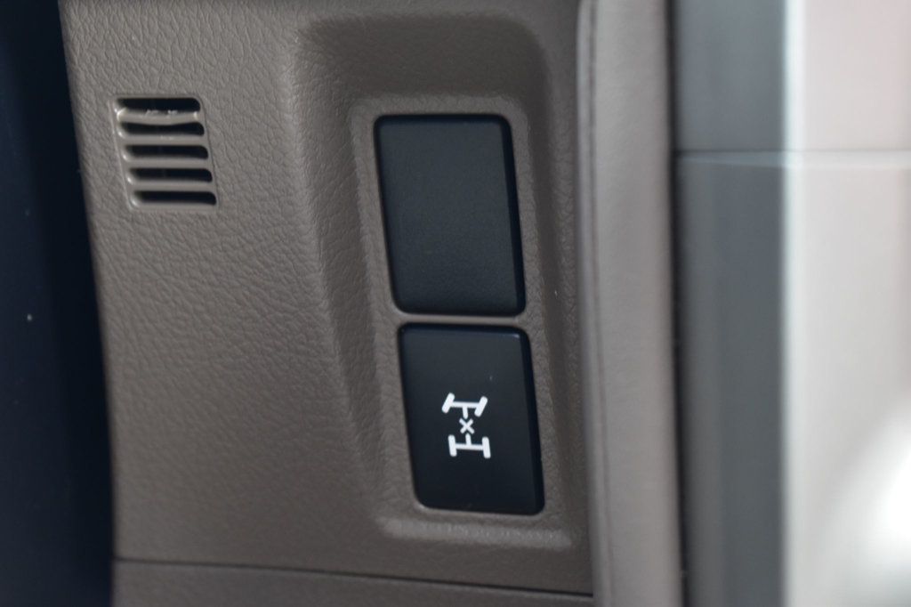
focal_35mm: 82
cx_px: 456
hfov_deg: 24.6
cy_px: 304
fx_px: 2087
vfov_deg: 16.5
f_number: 6.3
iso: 1250
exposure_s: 1/15
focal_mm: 55
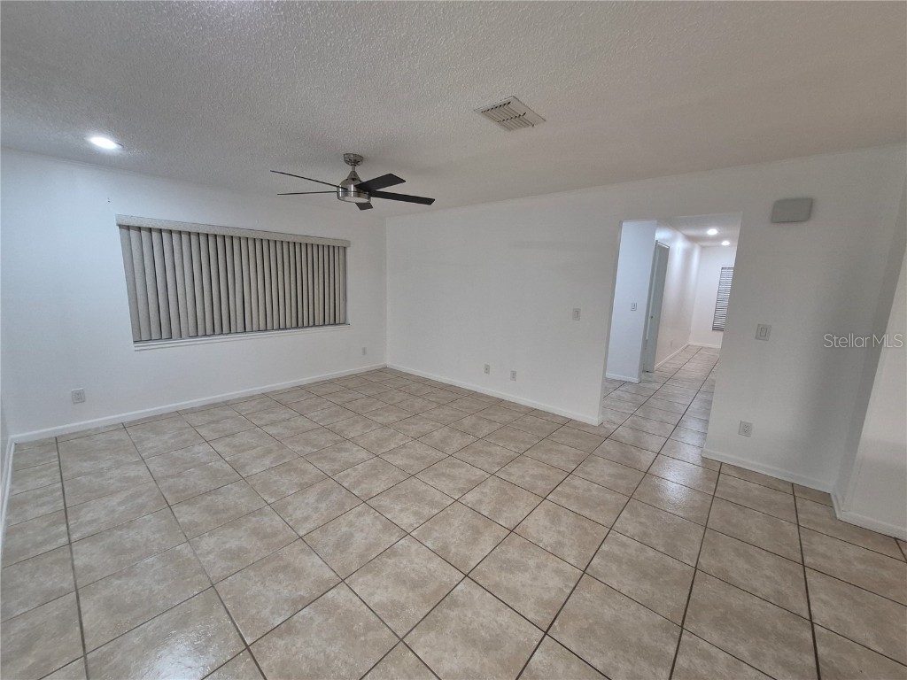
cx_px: 454
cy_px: 340
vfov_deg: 89.9
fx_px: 341
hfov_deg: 106.2
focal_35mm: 13
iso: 250
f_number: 2.2
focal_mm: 1.74
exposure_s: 1/60
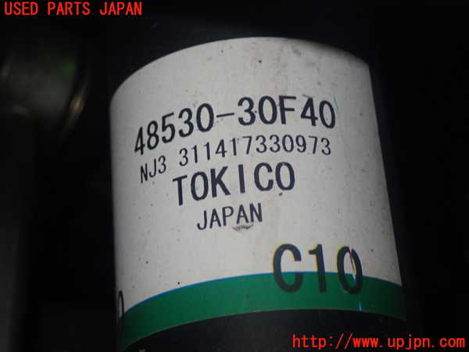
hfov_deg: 27.4
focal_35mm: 71
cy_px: 176
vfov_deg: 20.7
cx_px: 234
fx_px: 962
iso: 400
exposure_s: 1/60
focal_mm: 12.73
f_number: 3.9
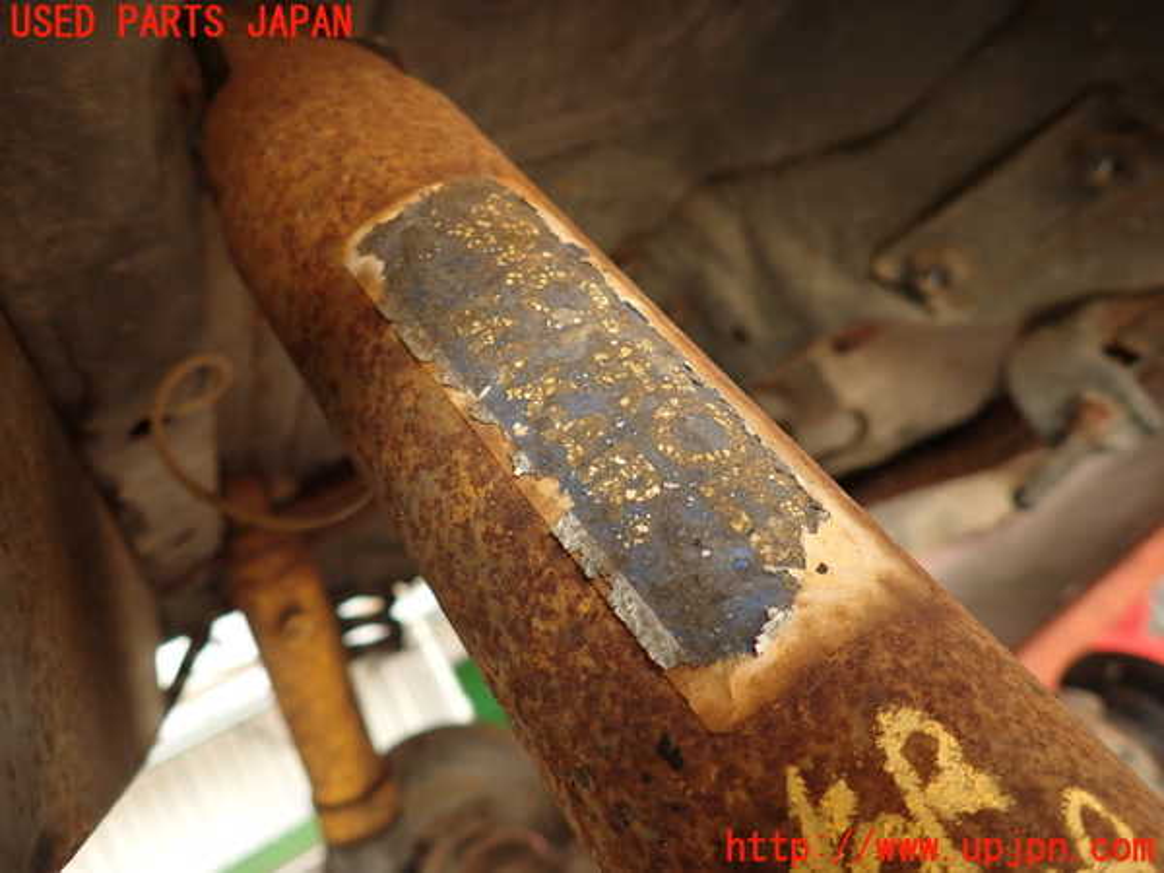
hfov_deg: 69.4
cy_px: 436
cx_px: 582
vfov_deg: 54.9
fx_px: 841
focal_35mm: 25
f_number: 2
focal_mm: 4.5
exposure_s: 1/60
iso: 200
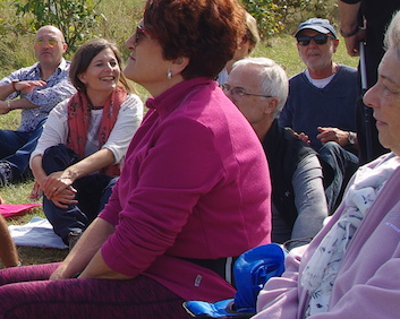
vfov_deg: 11.4
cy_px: -25
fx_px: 1574
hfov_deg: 13.6
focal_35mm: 133
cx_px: -207
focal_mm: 26.25
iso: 100
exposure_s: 1/180
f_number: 6.7
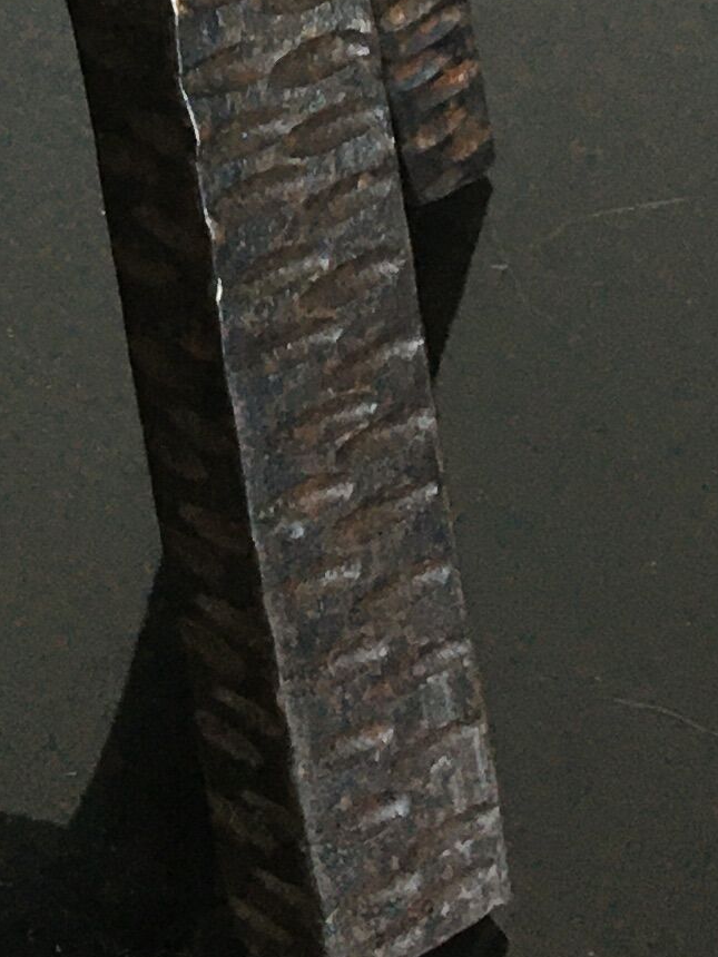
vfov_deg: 13.6
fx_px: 3761
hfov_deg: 10.6
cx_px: -278
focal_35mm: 136
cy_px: -477
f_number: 2.2
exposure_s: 1/33
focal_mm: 4.15
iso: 100
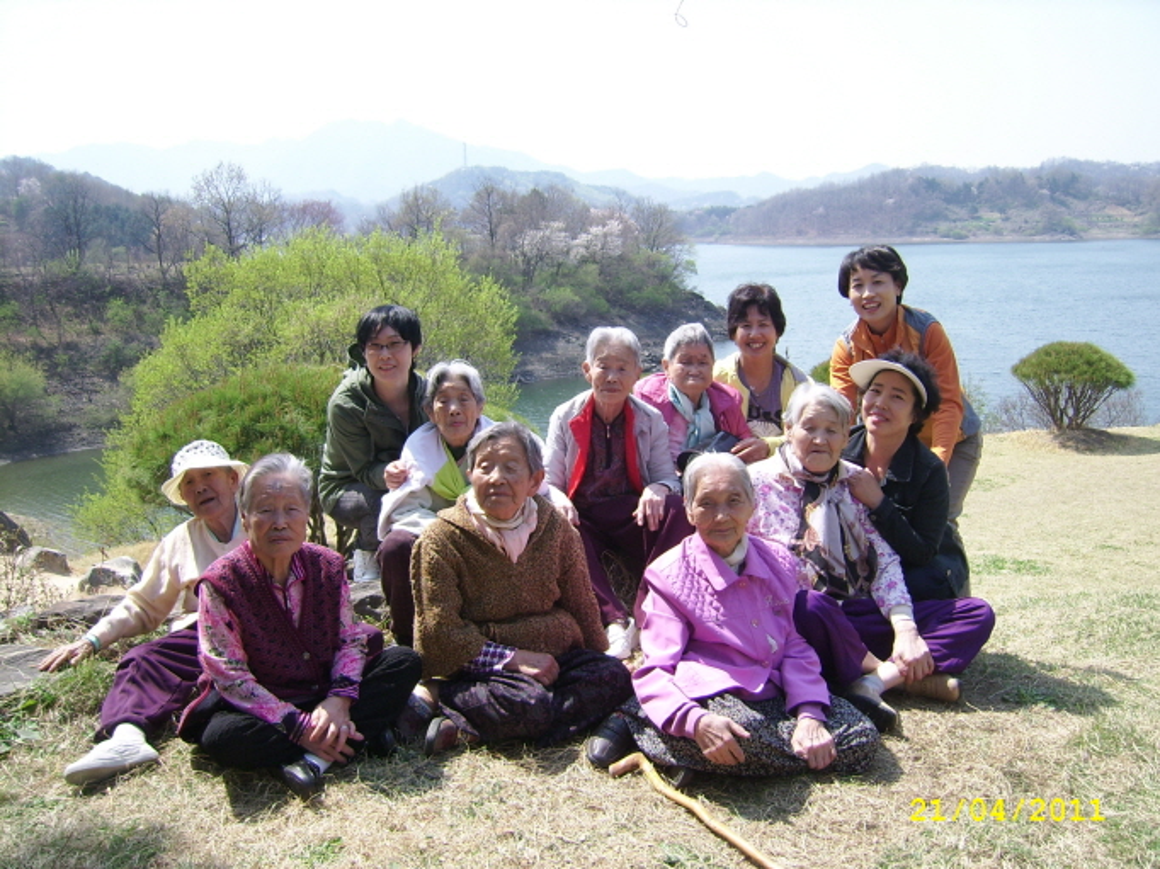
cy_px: 434
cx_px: 580
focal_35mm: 35
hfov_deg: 52.6
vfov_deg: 40.7
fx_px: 1172
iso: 50
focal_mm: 5.95
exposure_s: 1/545
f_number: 2.8
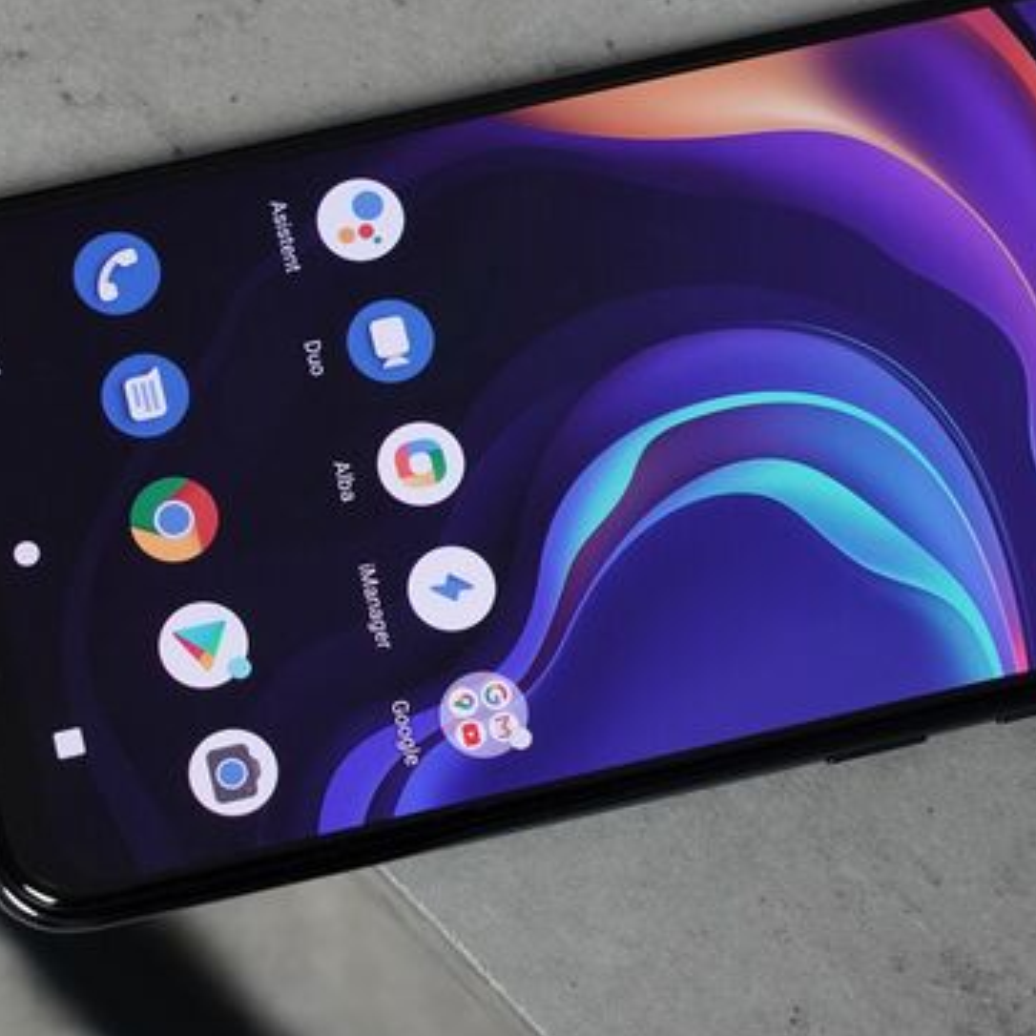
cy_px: 438
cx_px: 710
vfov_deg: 12.8
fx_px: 4605
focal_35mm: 136
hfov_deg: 12.8
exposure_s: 1/125
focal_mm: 70
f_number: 7.1
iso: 2000
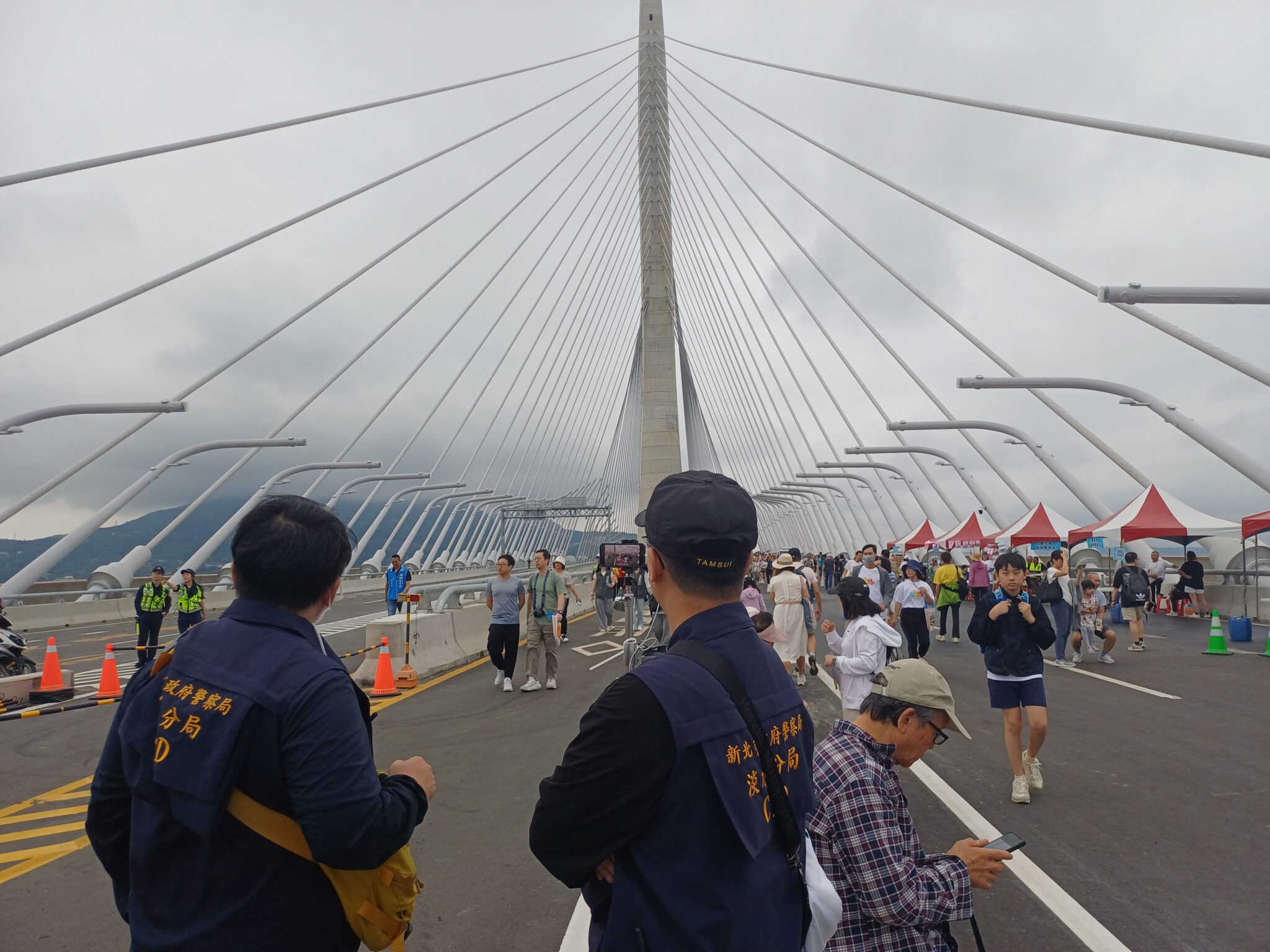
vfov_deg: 54.9
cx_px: 635
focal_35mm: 25
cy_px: 476
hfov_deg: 69.4
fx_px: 917
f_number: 1.8
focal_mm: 4.65
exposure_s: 1/168
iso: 50
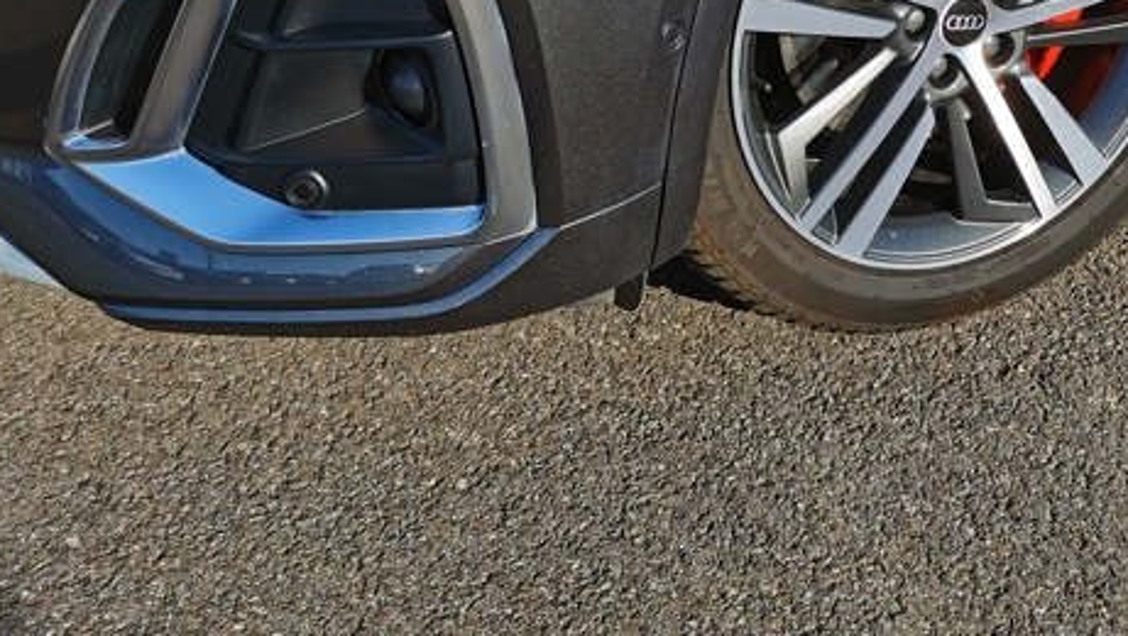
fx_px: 1526
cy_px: -39
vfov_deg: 22.4
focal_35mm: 51
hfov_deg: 40.2
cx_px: 717
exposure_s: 1/1733
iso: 50
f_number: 1.8
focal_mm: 5.58
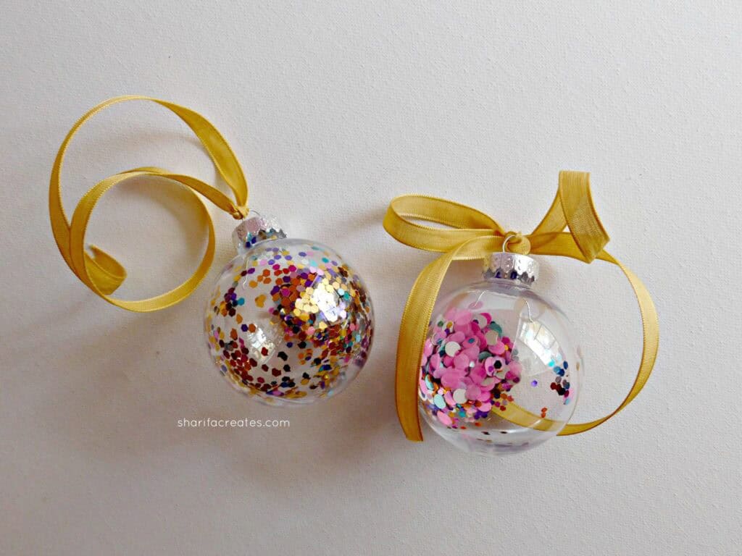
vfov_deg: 46.8
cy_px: 278
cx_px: 371
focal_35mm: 30
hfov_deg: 60.0
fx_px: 643
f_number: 3.2
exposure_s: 1/30
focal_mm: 5.3
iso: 200
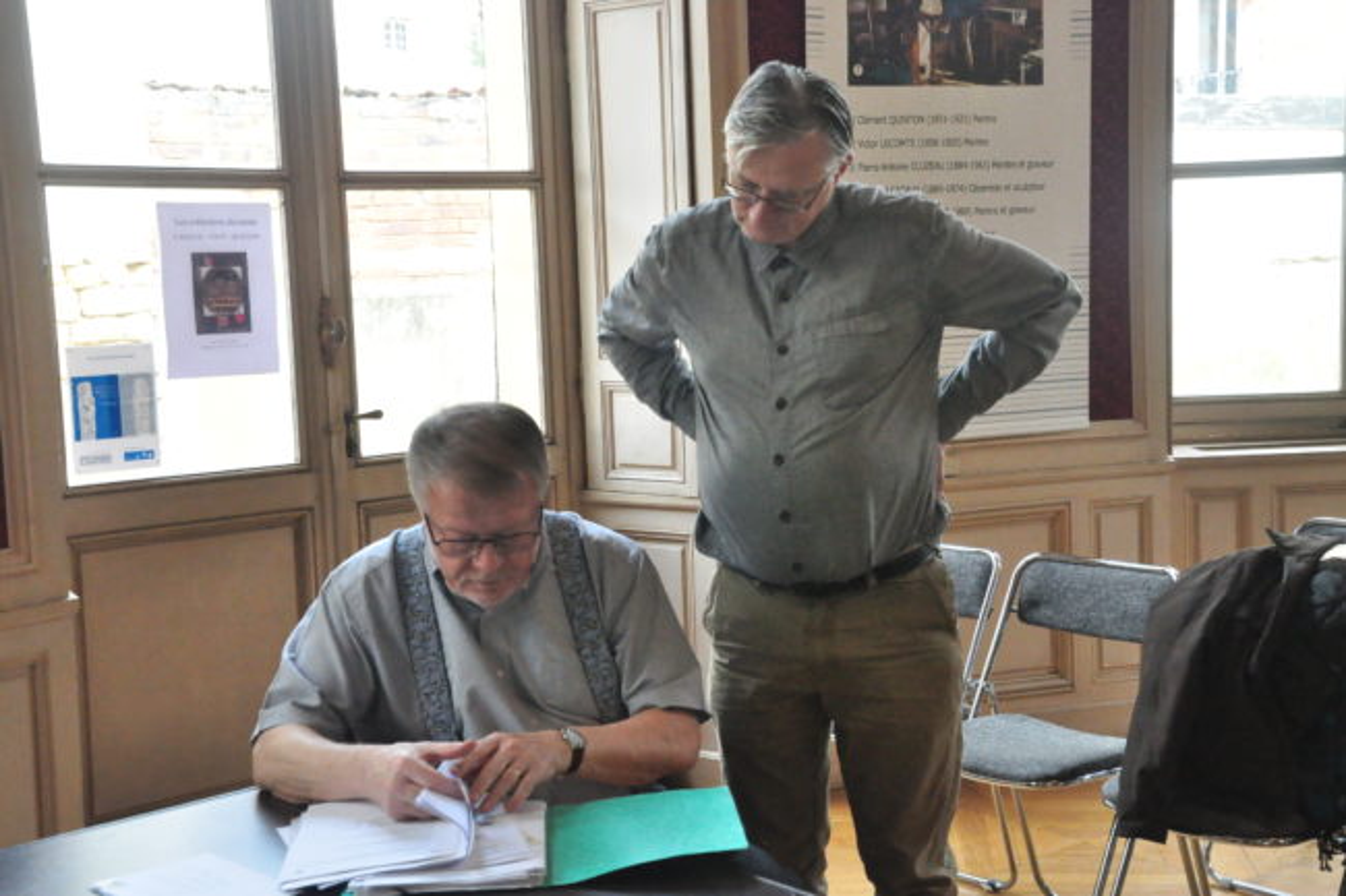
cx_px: 673
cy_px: 448
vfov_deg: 26.5
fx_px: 1906
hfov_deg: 38.9
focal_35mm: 51
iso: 3200
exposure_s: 1/250
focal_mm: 34
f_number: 8
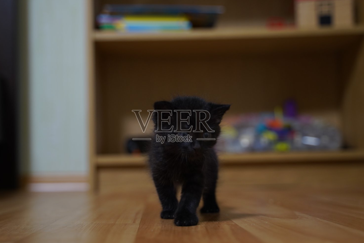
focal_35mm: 49
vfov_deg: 27.5
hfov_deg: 40.3
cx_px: 174
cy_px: 127
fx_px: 496
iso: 1000
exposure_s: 1/60
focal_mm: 45
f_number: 2.8
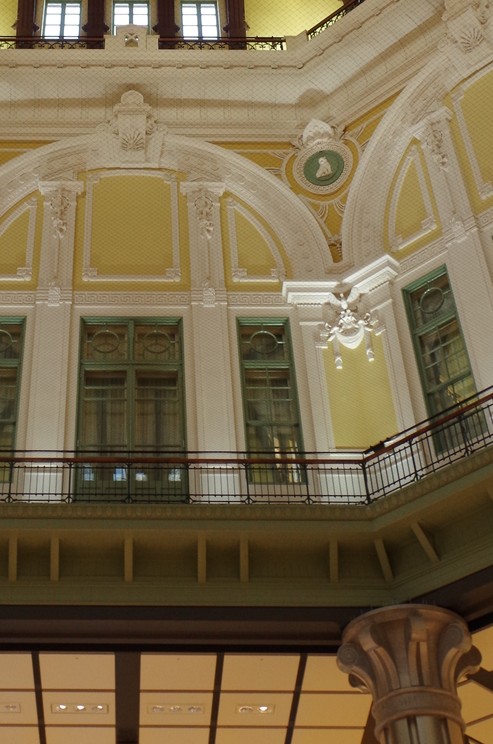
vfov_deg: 32.6
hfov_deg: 23.4
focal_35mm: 57
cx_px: 121
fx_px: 1176
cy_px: 18
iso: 800
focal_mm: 15
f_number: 8
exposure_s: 1/13
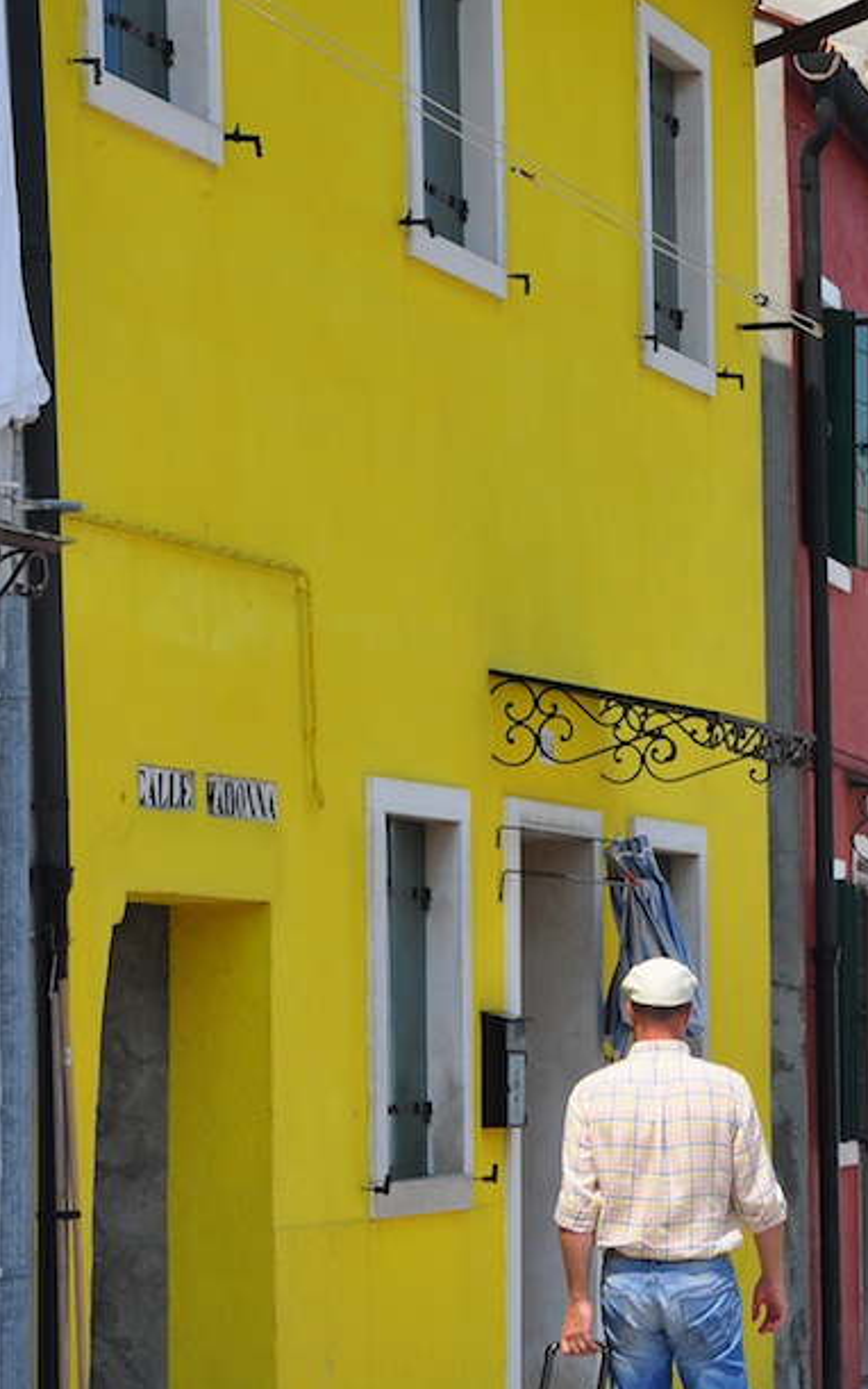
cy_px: 750
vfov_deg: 15.7
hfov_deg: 9.8
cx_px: 925
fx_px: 5033
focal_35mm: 133
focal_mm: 52
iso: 250
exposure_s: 1/250
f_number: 8
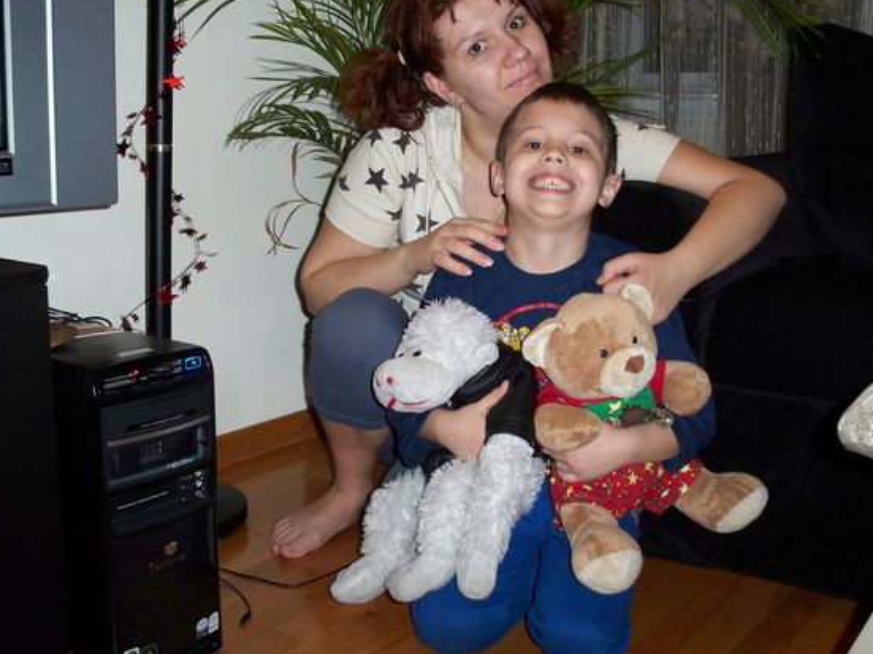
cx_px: 466
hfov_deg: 43.8
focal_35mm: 43
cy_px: 282
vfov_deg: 33.5
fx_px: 1084
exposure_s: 1/30
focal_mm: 7.9
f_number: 3.4
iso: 200
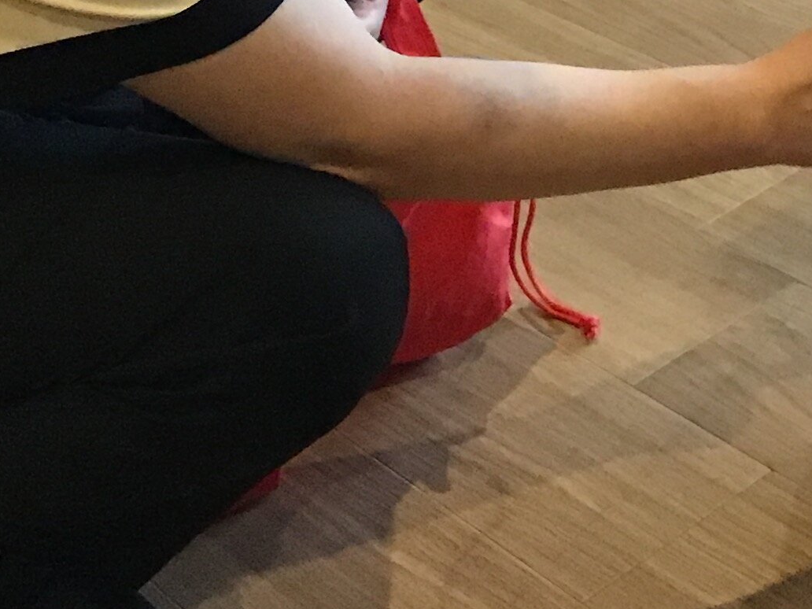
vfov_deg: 14.8
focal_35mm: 98
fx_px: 2299
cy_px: -44
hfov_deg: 19.7
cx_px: 703
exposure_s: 1/30
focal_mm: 3.3
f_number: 2.4
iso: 250
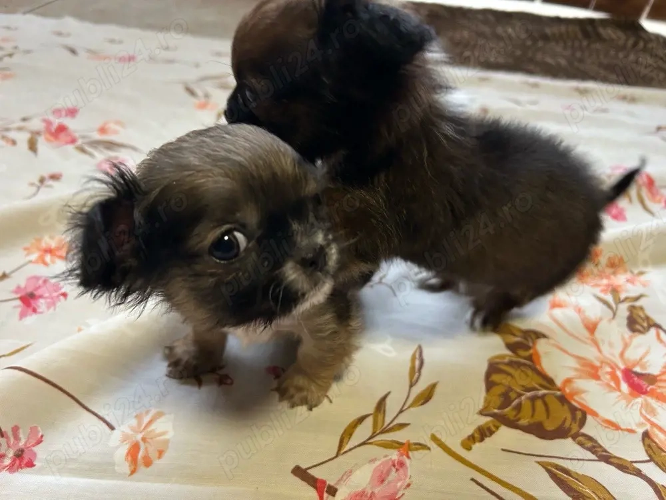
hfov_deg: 67.3
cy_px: 250
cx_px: 333
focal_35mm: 26
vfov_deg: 53.1
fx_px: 500
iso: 125
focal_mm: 5.7
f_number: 1.5
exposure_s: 1/71
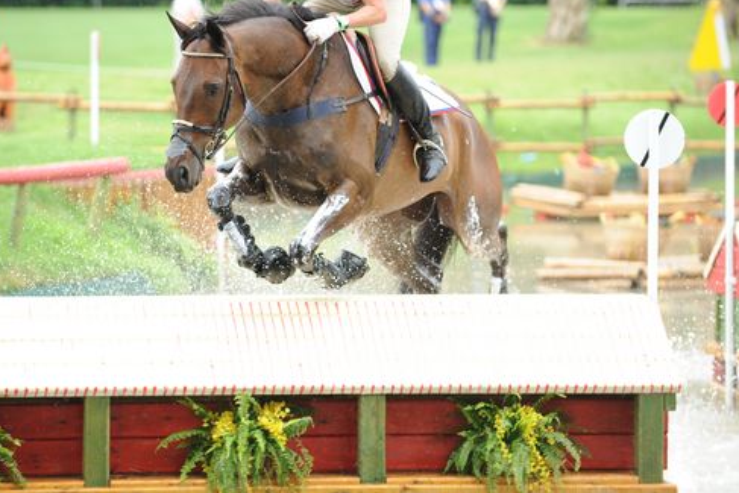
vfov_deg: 7.0
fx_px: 4045
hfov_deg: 10.4
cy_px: 212
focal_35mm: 197
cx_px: 326
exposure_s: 1/640
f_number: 2.8
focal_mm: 150
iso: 500
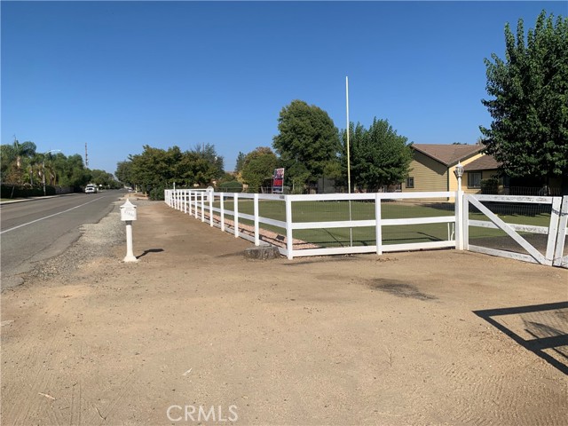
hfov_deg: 67.3
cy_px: 213
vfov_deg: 53.1
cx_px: 284
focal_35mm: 26
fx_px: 427
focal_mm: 4.25
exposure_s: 1/3650
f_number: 1.8
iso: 25
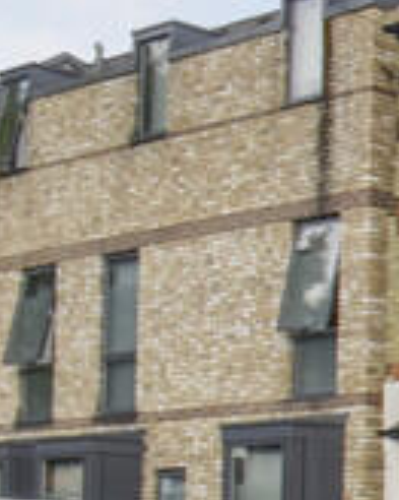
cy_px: 306
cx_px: 1401
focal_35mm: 88
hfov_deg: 9.5
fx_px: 1300
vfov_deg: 21.7
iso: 220
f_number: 10
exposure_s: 1/200
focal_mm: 10
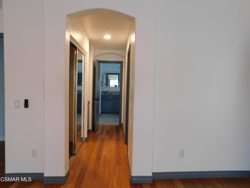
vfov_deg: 58.9
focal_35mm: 23
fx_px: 166
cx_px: 125
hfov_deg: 73.9
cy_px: 94
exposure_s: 1/30
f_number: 3
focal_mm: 4
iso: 320
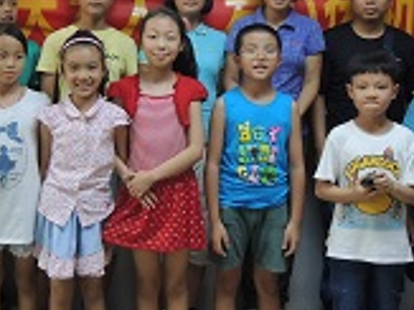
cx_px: 140
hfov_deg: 32.5
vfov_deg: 24.5
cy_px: 81
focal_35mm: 59
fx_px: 705
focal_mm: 4.3
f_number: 2.8
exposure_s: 1/30
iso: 360
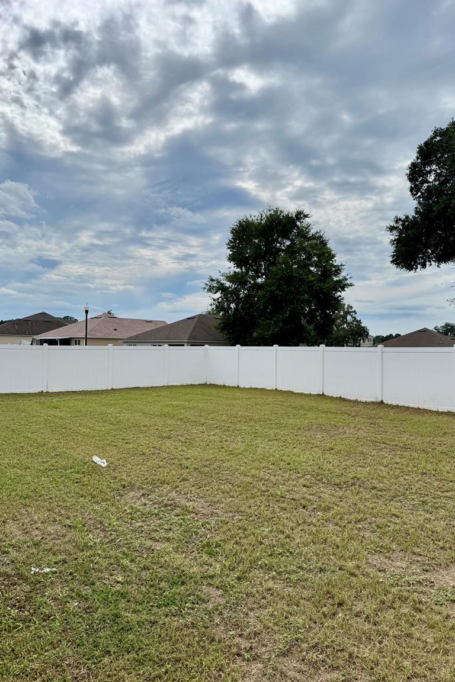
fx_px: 493
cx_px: 256
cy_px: 348
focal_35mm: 26
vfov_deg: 69.4
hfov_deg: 49.4
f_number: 1.78
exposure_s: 1/12346
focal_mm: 6.76
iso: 80
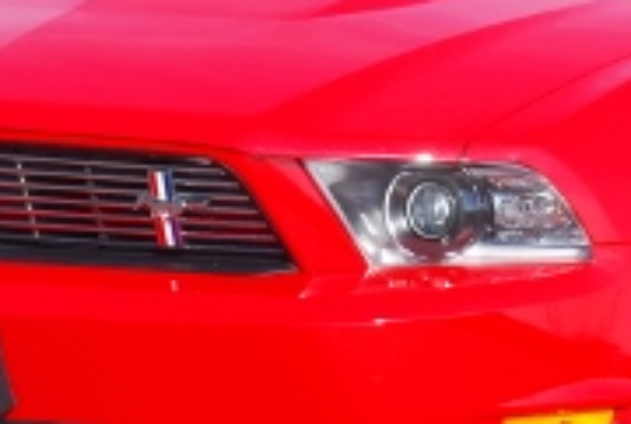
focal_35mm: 293
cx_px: 733
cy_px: 21
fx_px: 5144
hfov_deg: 7.0
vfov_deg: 4.7
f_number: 7.1
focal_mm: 55
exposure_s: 1/200
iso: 100
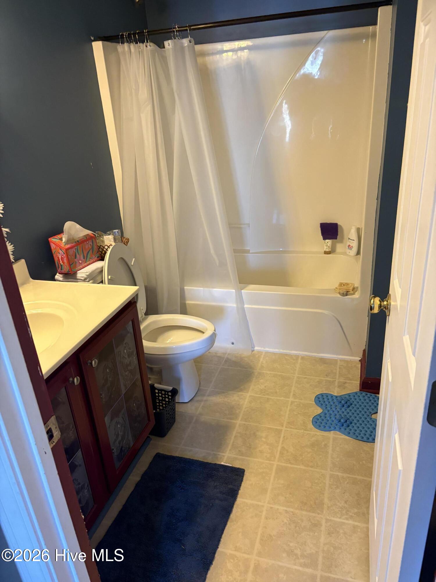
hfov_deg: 53.1
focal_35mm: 26
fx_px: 437
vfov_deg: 67.3
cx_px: 218
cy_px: 291
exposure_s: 1/60
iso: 250
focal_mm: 5.96
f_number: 1.6
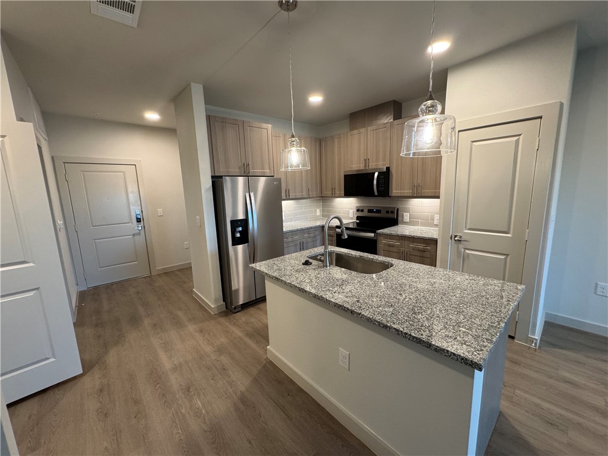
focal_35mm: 14
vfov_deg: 85.7
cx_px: 304
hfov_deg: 102.1
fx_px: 246
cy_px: 228
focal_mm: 2.22
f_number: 2.2
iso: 250
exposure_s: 1/60
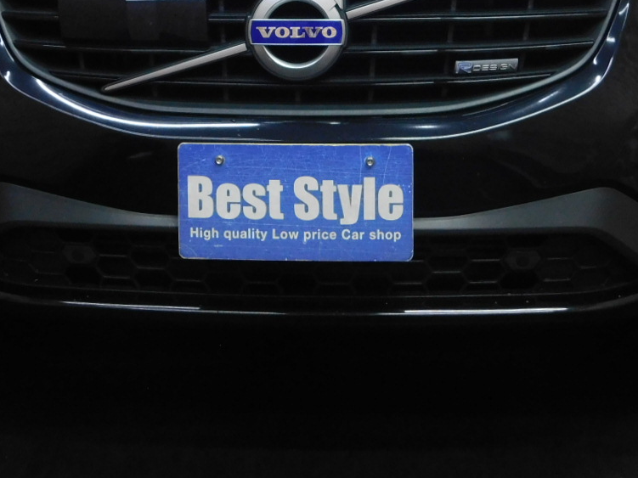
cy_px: 4
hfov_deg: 38.9
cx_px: 300
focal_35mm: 49
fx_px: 903
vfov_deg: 28.0
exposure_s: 1/30
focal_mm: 4
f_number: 3
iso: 320
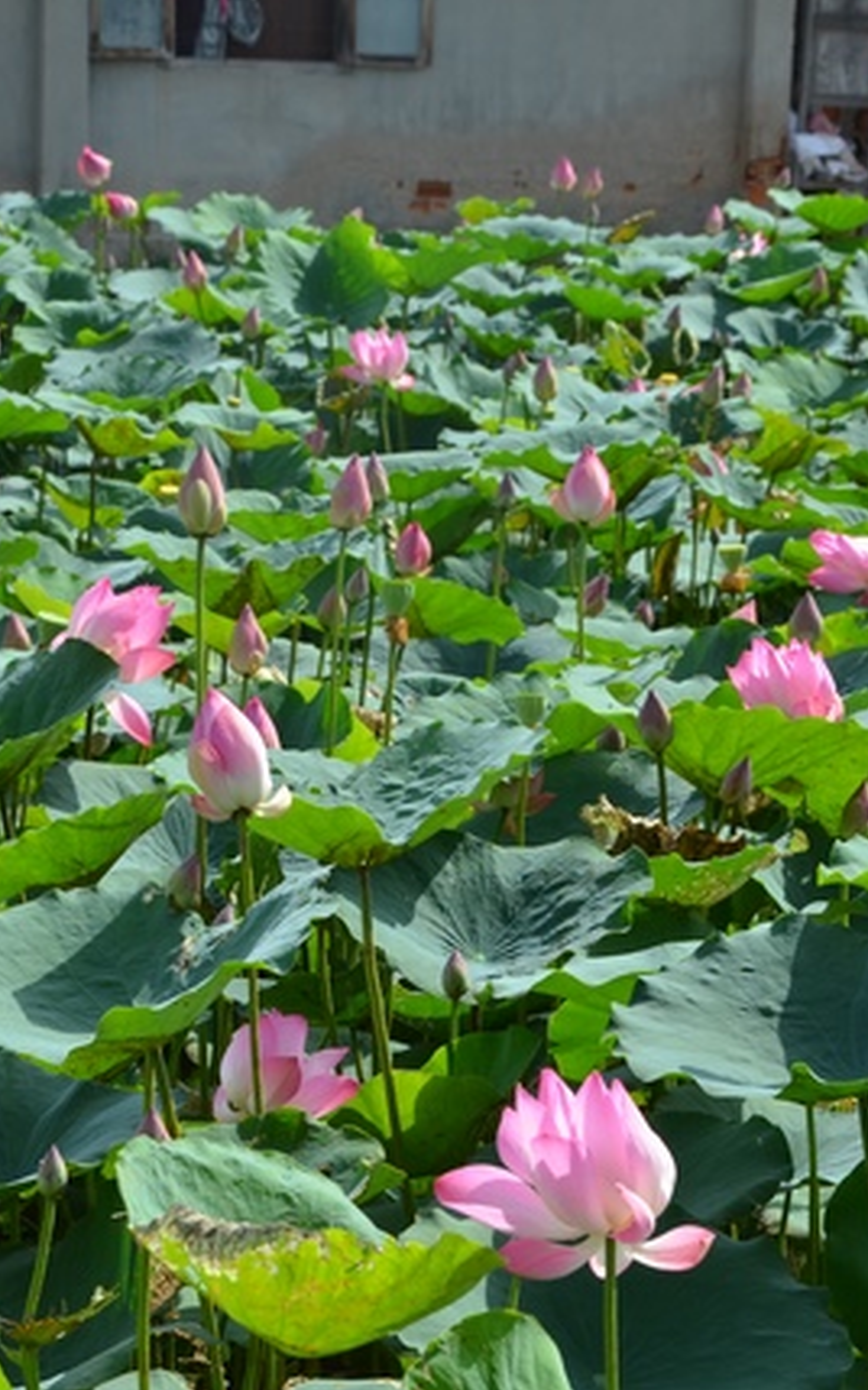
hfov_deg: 8.1
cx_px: 457
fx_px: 6134
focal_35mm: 162
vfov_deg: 12.9
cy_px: 695
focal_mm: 70
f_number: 10
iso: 320
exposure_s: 1/400
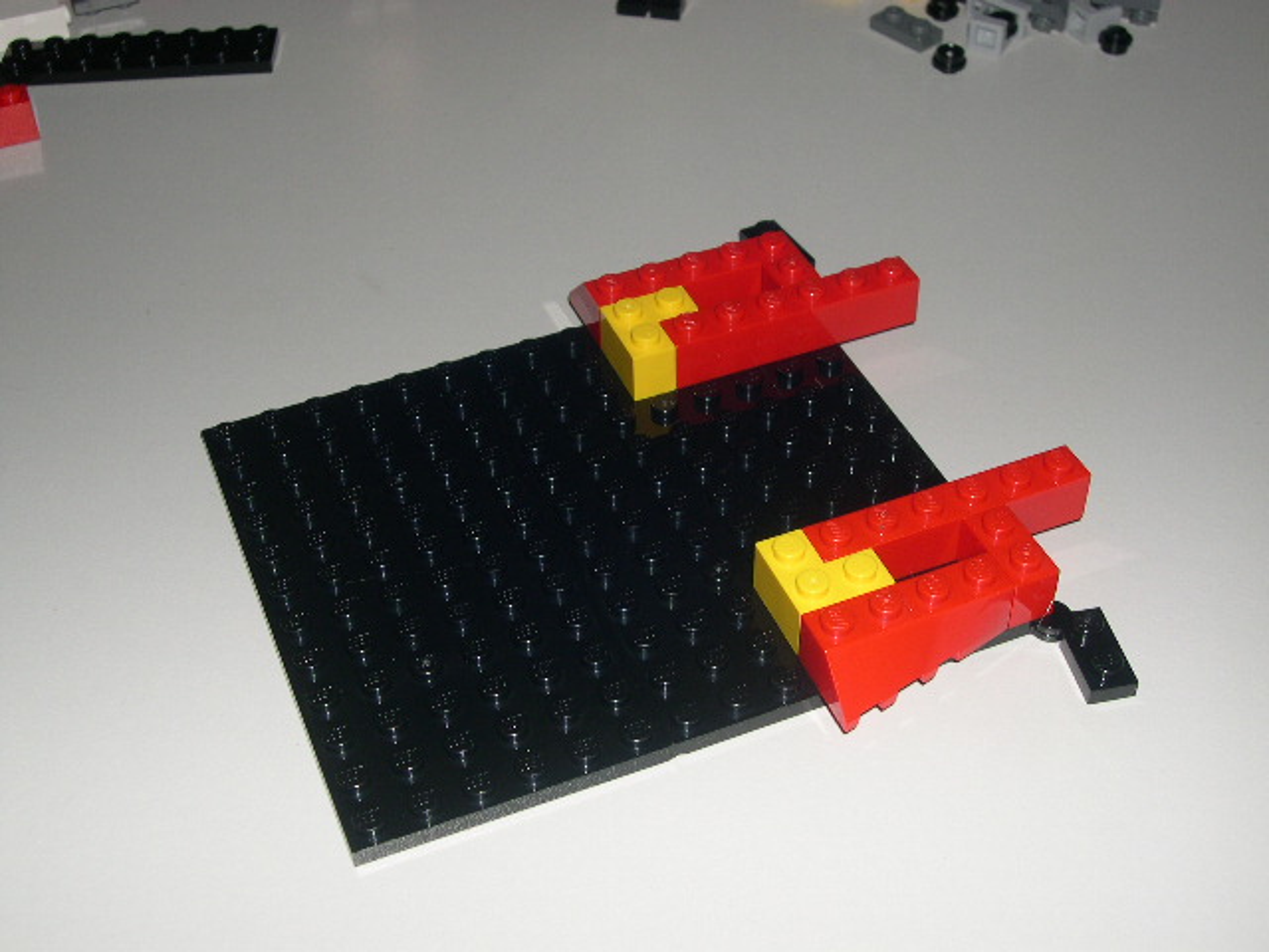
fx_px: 1723
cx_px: 634
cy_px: 476
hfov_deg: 40.4
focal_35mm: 47
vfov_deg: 30.9
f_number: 8.4
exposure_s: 1/60
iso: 100
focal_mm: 10.1
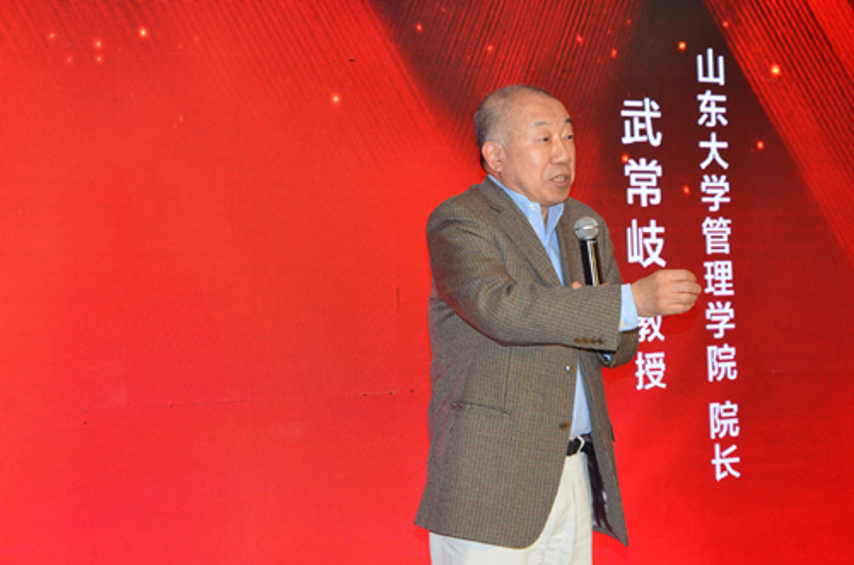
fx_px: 1846
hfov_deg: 26.0
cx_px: 427
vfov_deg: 17.4
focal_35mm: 78
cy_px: 282
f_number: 5
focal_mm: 52
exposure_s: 1/60
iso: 1000
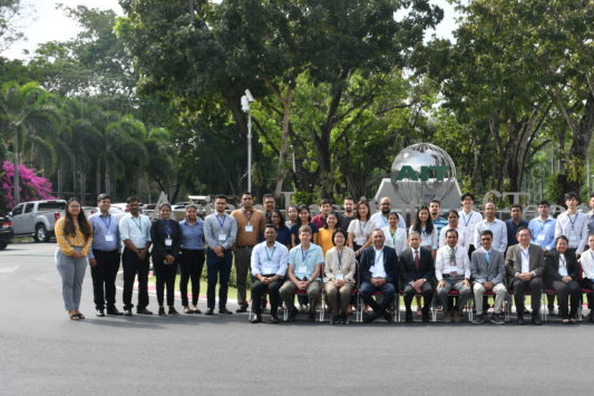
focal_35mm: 49
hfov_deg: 39.6
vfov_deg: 27.5
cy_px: 236
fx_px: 808
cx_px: 420
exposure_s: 1/200
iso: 160
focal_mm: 23
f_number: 9
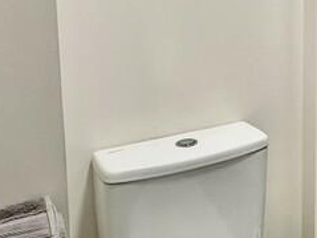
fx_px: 549
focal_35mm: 60
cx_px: 386
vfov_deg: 23.7
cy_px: 23
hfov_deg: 27.9
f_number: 2.2
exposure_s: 1/50
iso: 160
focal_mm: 2.22
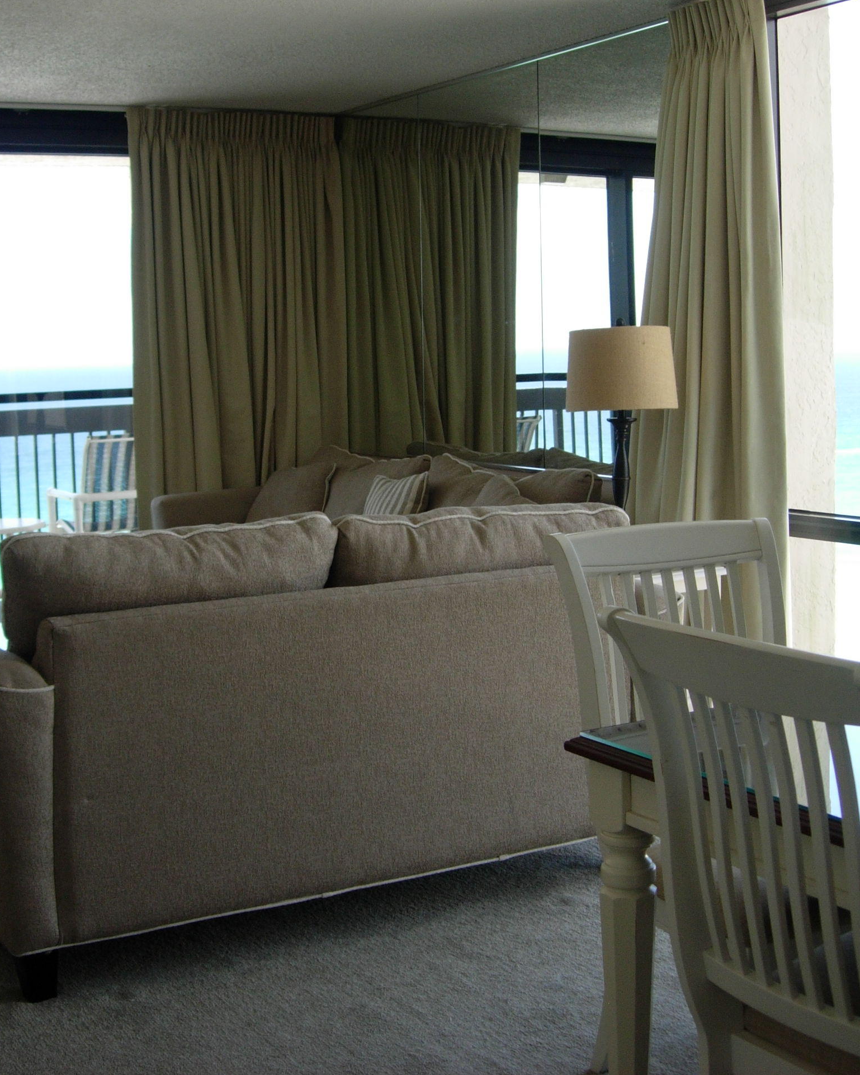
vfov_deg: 37.3
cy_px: 532
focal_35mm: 50
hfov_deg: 30.2
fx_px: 1591
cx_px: 404
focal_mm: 7.8
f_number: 2.8
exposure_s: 1/102
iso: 64
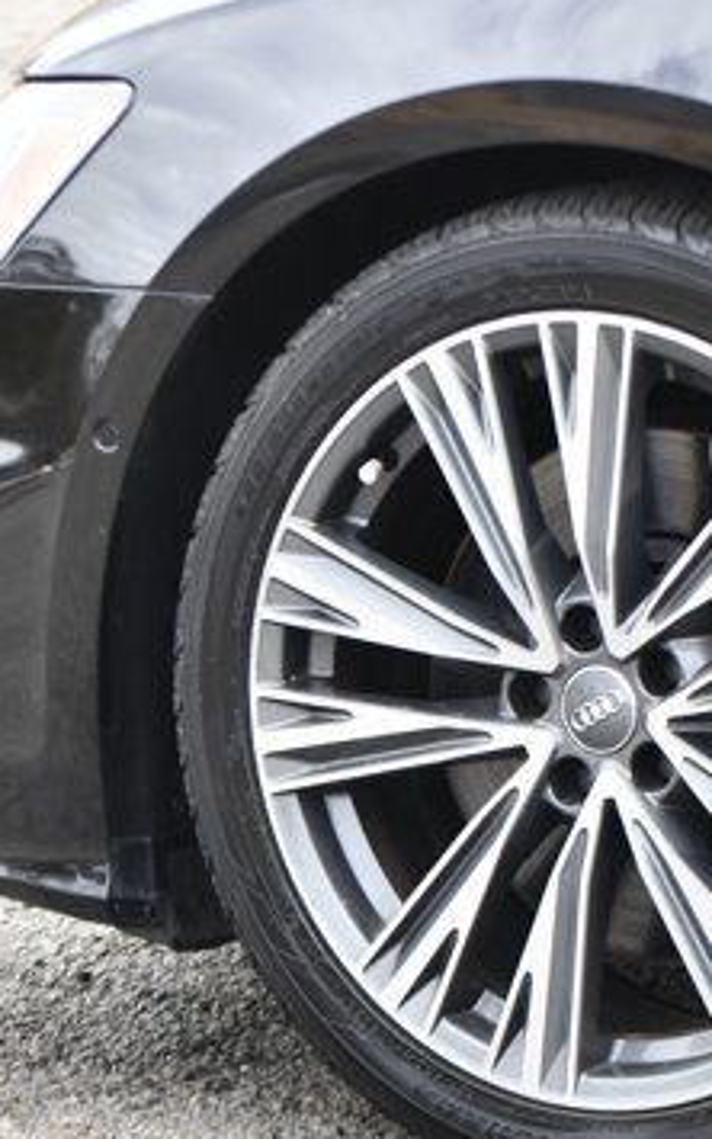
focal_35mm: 270
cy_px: 675
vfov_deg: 7.8
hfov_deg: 4.9
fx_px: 8379
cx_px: 613
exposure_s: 1/250
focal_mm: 98
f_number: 5
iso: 400
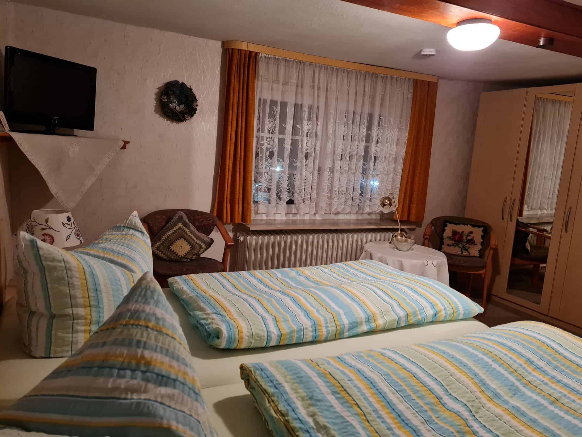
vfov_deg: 53.1
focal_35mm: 26
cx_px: 291
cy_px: 218
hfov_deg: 67.3
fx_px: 437
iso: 640
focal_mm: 5.4
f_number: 1.8
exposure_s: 1/33
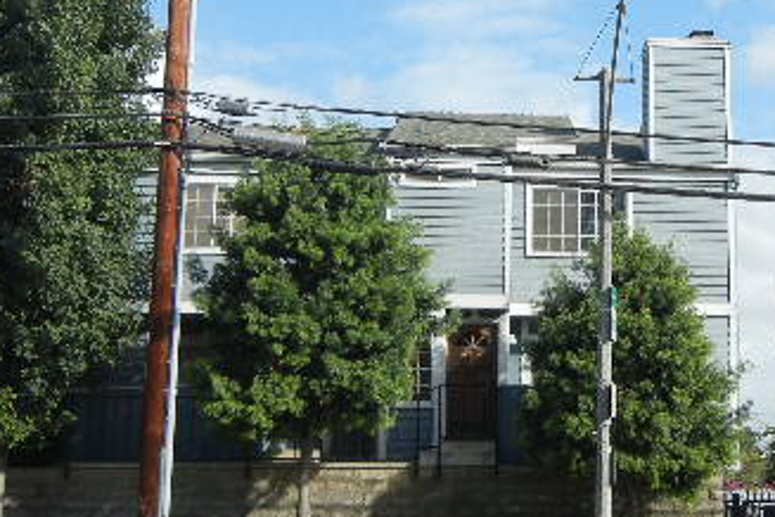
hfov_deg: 31.8
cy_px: 249
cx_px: 652
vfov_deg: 22.3
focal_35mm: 61
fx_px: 1313
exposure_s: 1/372
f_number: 7
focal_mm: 5.4
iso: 160
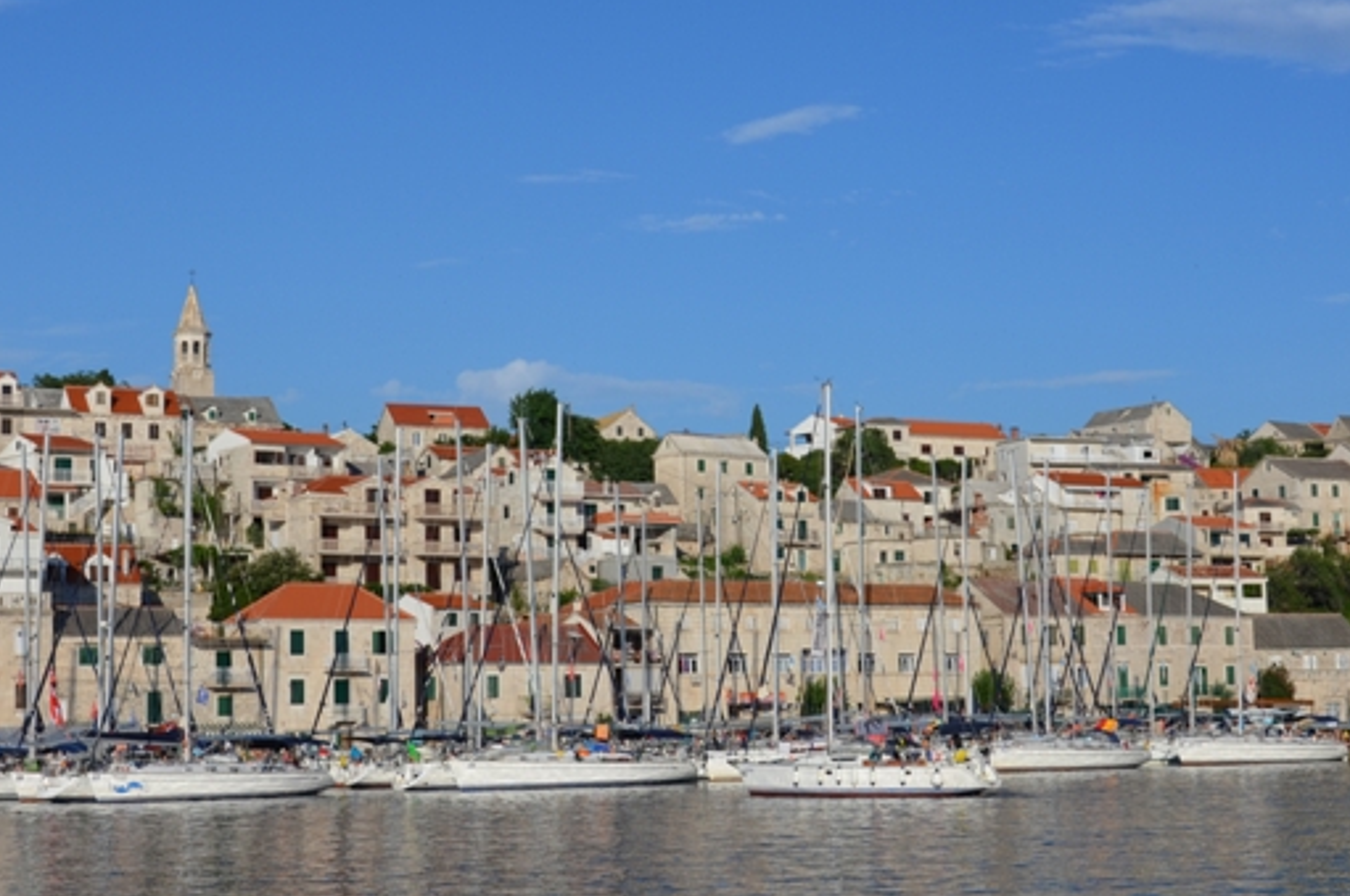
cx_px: 700
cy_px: 426
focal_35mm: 61
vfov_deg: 22.2
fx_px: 2284
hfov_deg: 32.9
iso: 110
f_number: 8
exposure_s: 1/250
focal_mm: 26
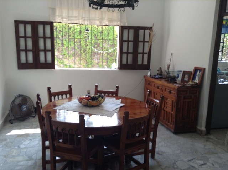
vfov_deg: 42.8
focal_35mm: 33
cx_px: 114
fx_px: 217
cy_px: 85
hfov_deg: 55.4
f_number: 2.4
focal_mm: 3.3
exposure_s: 1/60
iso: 32
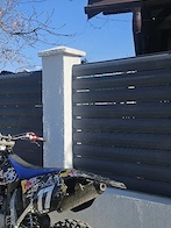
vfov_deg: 40.2
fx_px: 310
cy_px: 142
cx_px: 33
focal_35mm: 47
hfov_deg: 30.1
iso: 25
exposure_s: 1/1667
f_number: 1.8
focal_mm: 5.4
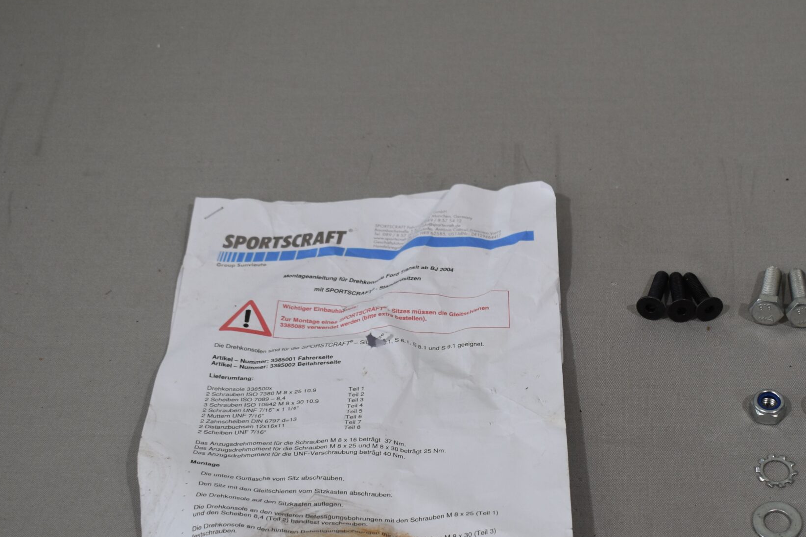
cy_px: 389
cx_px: 572
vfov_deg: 19.3
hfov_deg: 28.5
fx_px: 1567
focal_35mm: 70
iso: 250
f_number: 5.6
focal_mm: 30
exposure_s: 1/125
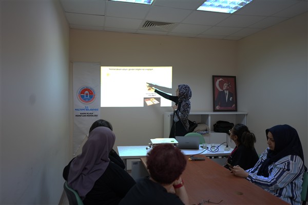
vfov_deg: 46.4
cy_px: 102
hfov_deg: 65.5
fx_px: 240
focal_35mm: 28
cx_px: 154
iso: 800
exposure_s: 1/60
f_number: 2.8
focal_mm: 28
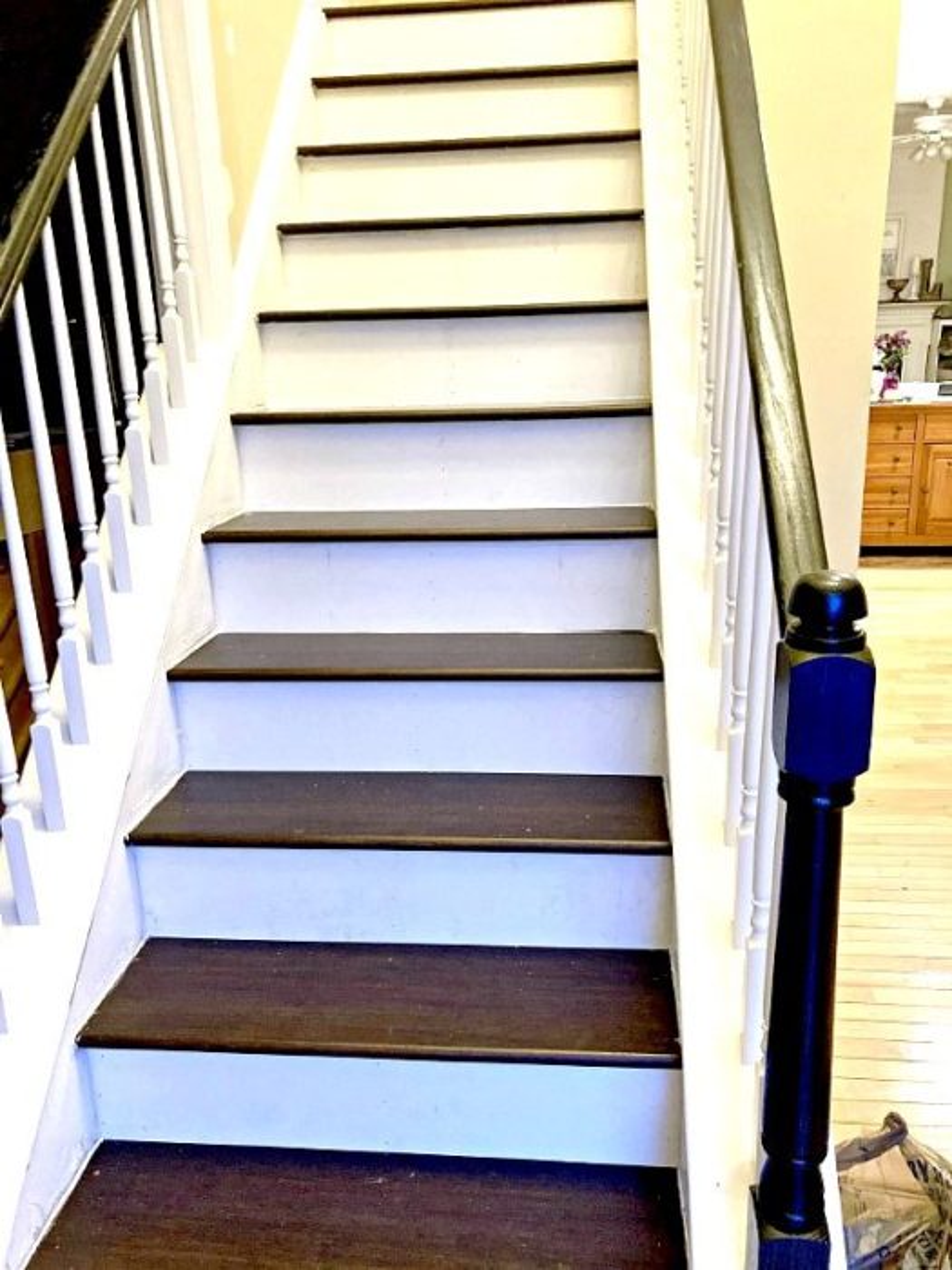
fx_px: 1027
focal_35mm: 28
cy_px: 635
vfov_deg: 63.4
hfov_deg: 49.7
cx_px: 476
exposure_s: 1/30
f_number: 1.8
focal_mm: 3.99
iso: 500
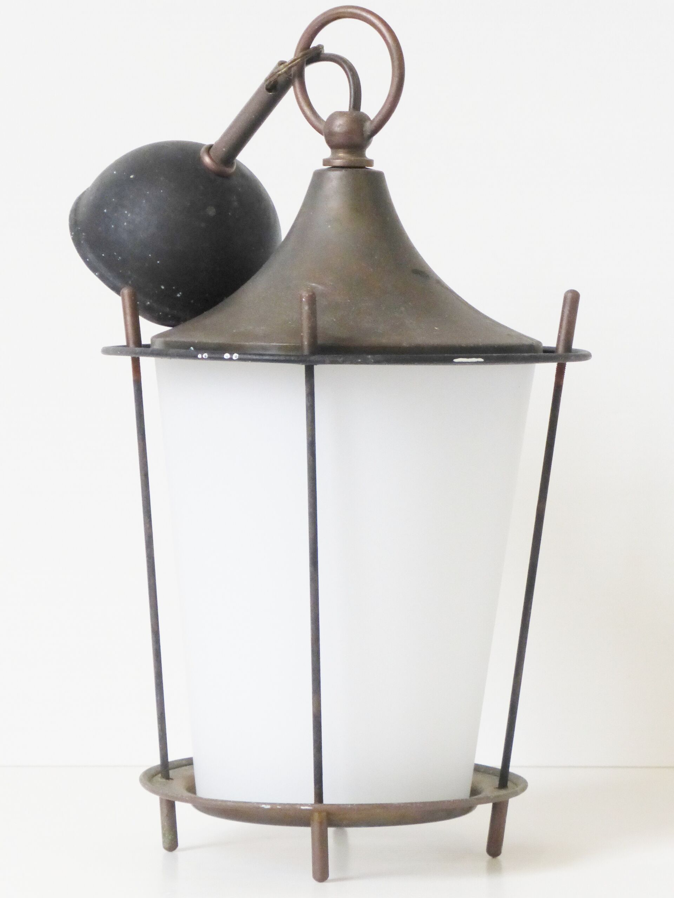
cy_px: 449
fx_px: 3686
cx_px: 337
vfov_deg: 13.9
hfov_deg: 10.4
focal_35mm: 142
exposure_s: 1/80
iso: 320
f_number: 5.4
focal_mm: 23.1
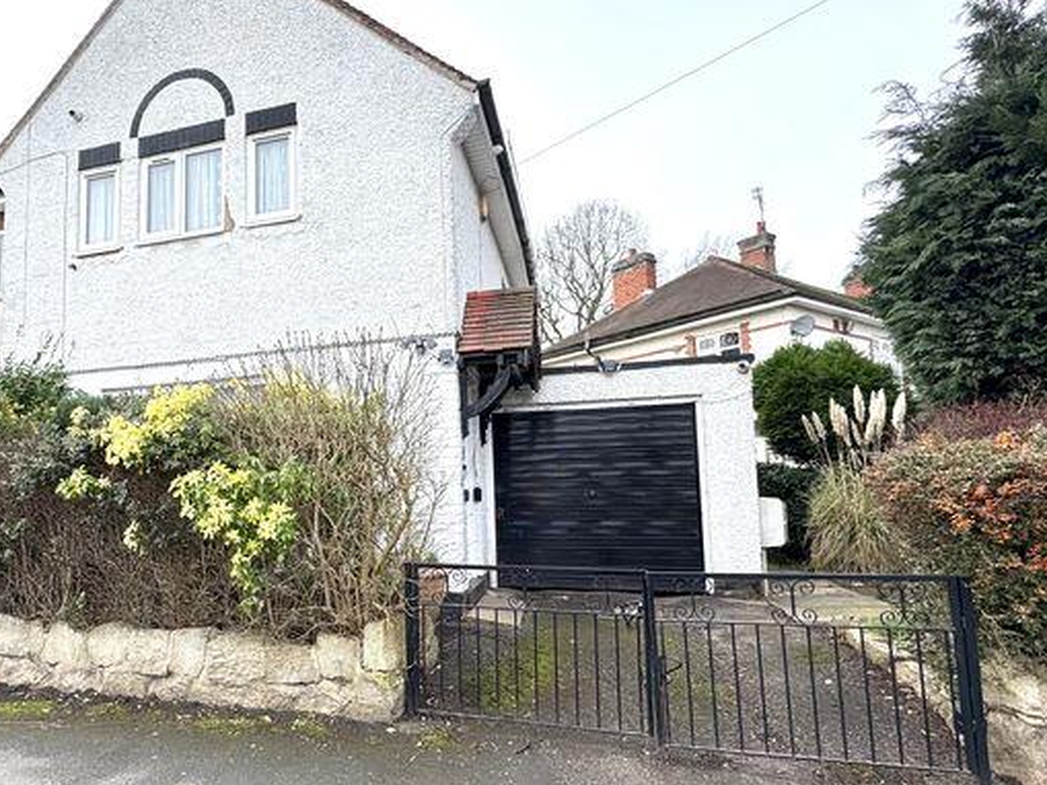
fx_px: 666
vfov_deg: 60.9
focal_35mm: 22
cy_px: 436
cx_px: 368
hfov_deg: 74.5
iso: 40
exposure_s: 1/620
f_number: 2.2
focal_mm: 2.22
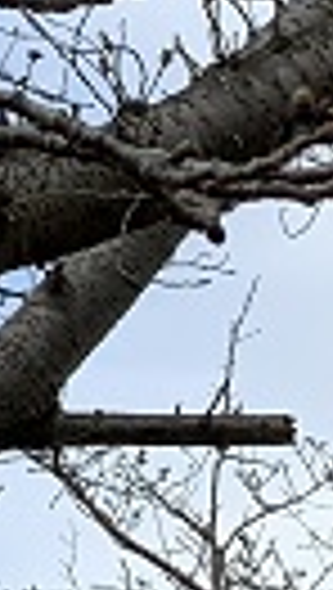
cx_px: -626
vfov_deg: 8.9
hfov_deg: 4.8
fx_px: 3771
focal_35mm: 241
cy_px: 113
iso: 16
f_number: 1.8
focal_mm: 3
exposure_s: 1/1577
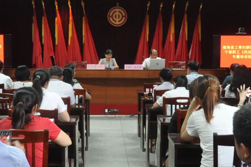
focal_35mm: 71
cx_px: 115
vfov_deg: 19.1
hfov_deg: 28.5
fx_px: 494
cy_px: 97
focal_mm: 24
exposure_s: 1/20
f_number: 7.1
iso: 2500
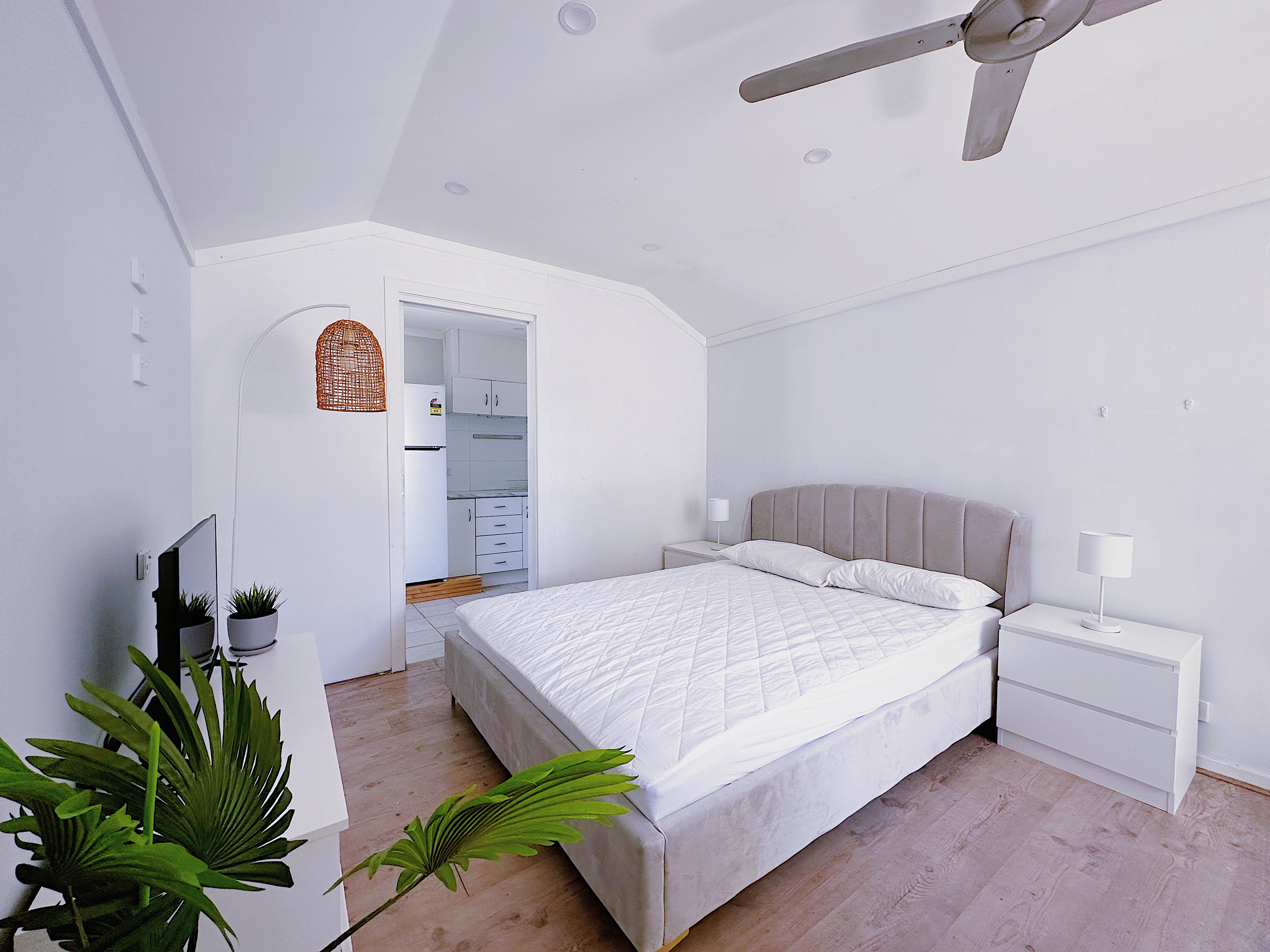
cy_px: 476
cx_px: 635
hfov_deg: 102.1
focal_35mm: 14
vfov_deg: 85.7
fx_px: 514
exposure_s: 1/99
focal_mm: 2.22
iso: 125
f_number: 2.2
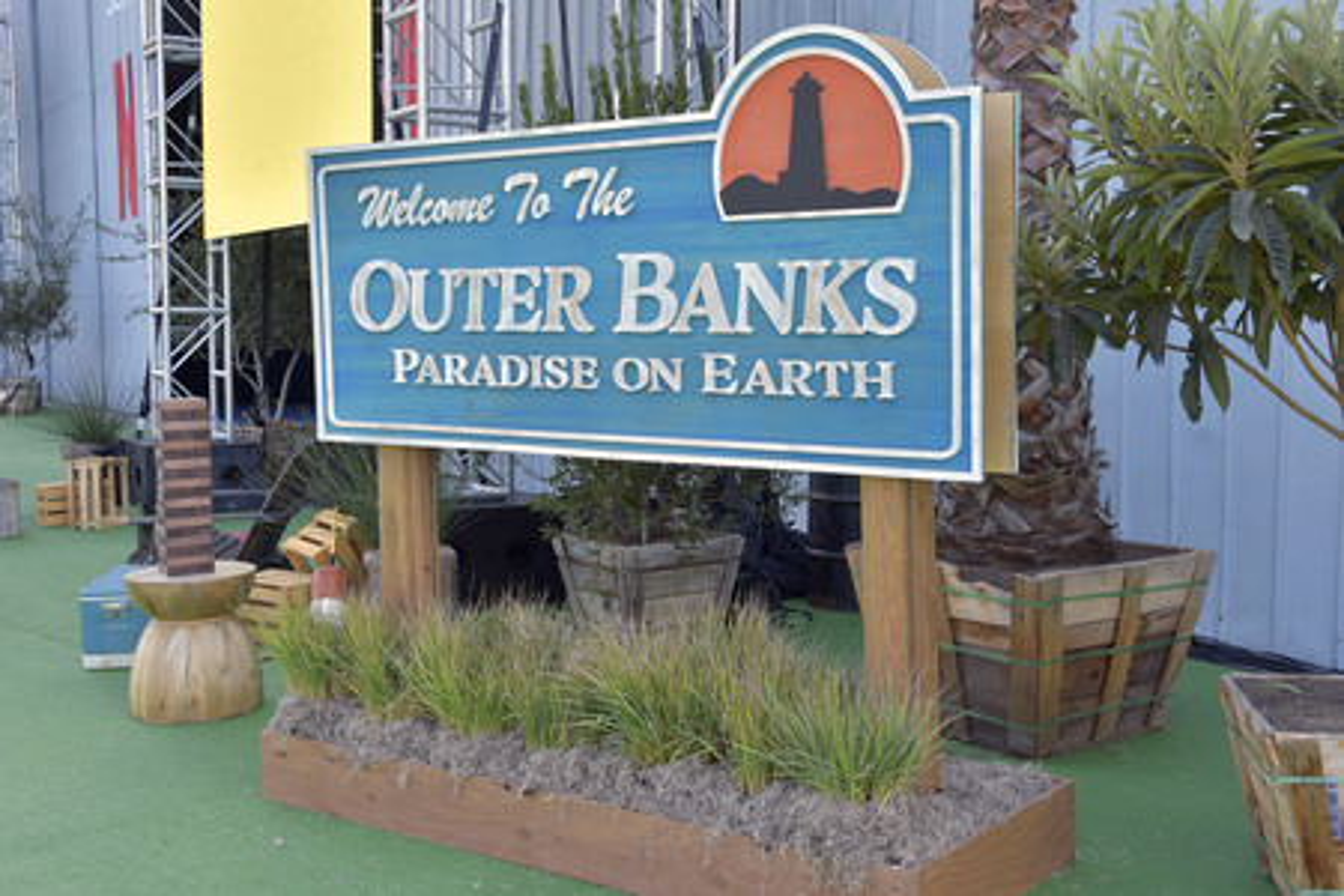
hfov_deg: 50.7
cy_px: 448
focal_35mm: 38
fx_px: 1419
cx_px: 672
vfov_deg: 35.1
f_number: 7.1
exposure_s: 1/250
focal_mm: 38
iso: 250
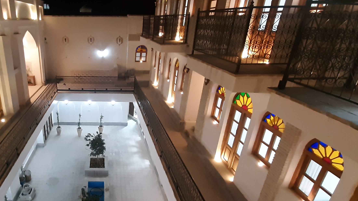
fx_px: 199
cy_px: 101
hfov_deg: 79.4
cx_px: 104
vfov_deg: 53.6
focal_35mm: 21
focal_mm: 1.42
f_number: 2.2
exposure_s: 1/20
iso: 500
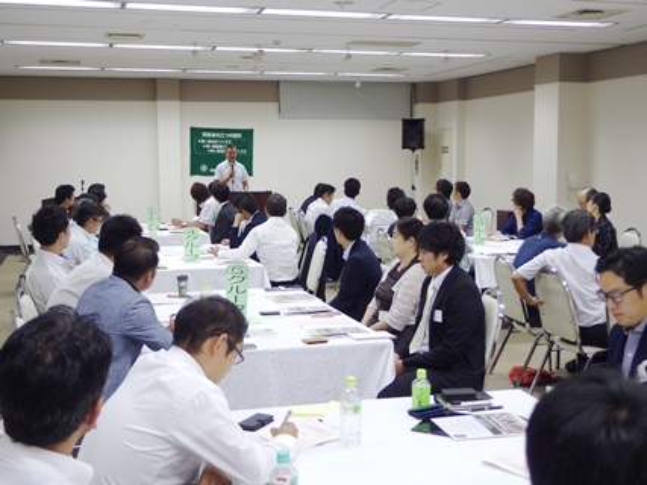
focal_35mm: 46
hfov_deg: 41.2
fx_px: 860
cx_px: 324
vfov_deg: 31.5
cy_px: 242
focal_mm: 9.8
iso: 250
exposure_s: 1/60
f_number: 2
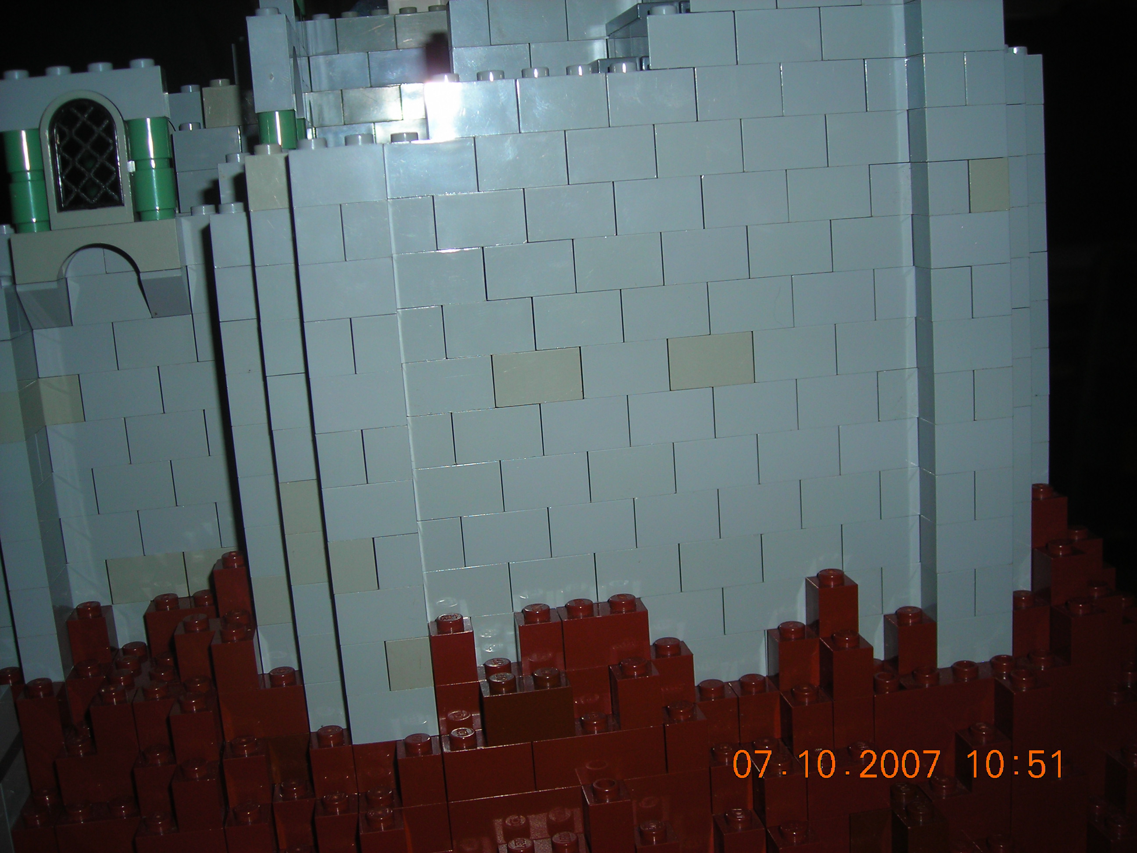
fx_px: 1347
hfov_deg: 45.8
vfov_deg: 35.1
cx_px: 568
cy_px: 426
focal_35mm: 41
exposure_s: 1/60.1
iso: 50
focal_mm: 6.8
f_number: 6.6
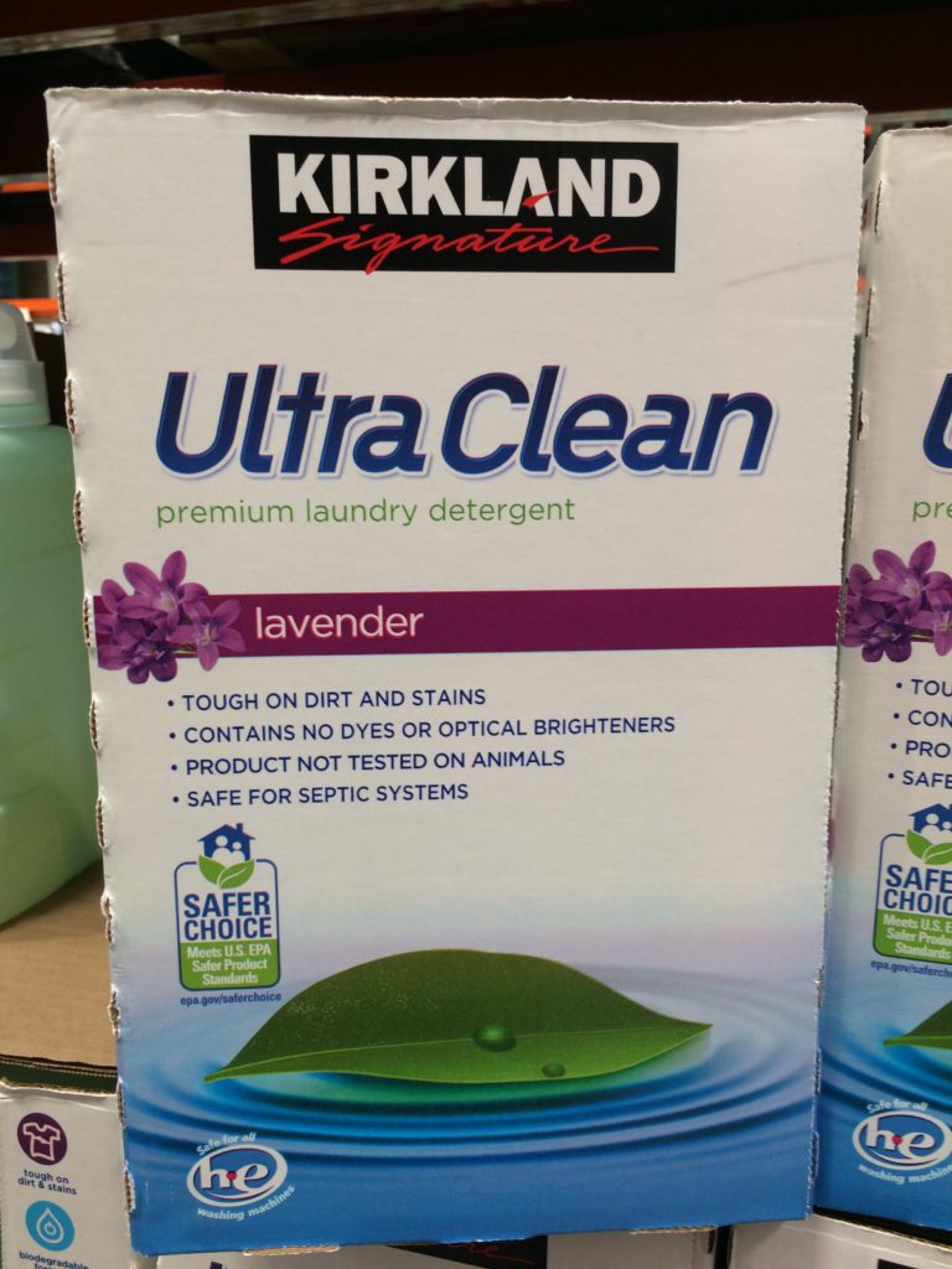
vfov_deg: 61.7
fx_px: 1063
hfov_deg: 48.2
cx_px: 476
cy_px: 634
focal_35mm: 29
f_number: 2.2
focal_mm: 4.15
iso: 64
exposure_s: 1/30
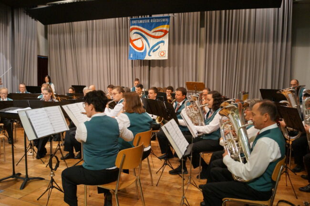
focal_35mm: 39
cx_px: 155
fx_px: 336
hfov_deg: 49.6
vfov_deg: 34.2
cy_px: 103
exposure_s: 1/160
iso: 2500
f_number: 4.5
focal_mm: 26
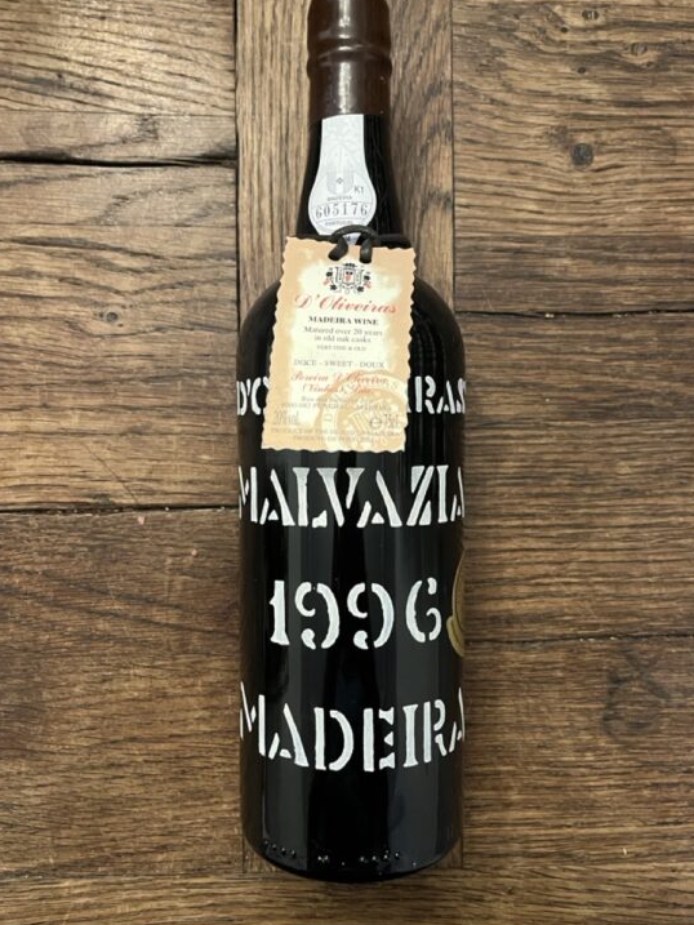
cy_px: 445
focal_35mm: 29
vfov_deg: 61.6
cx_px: 353
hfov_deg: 48.2
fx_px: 775
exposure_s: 1/38
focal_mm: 5.1
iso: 640
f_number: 1.6
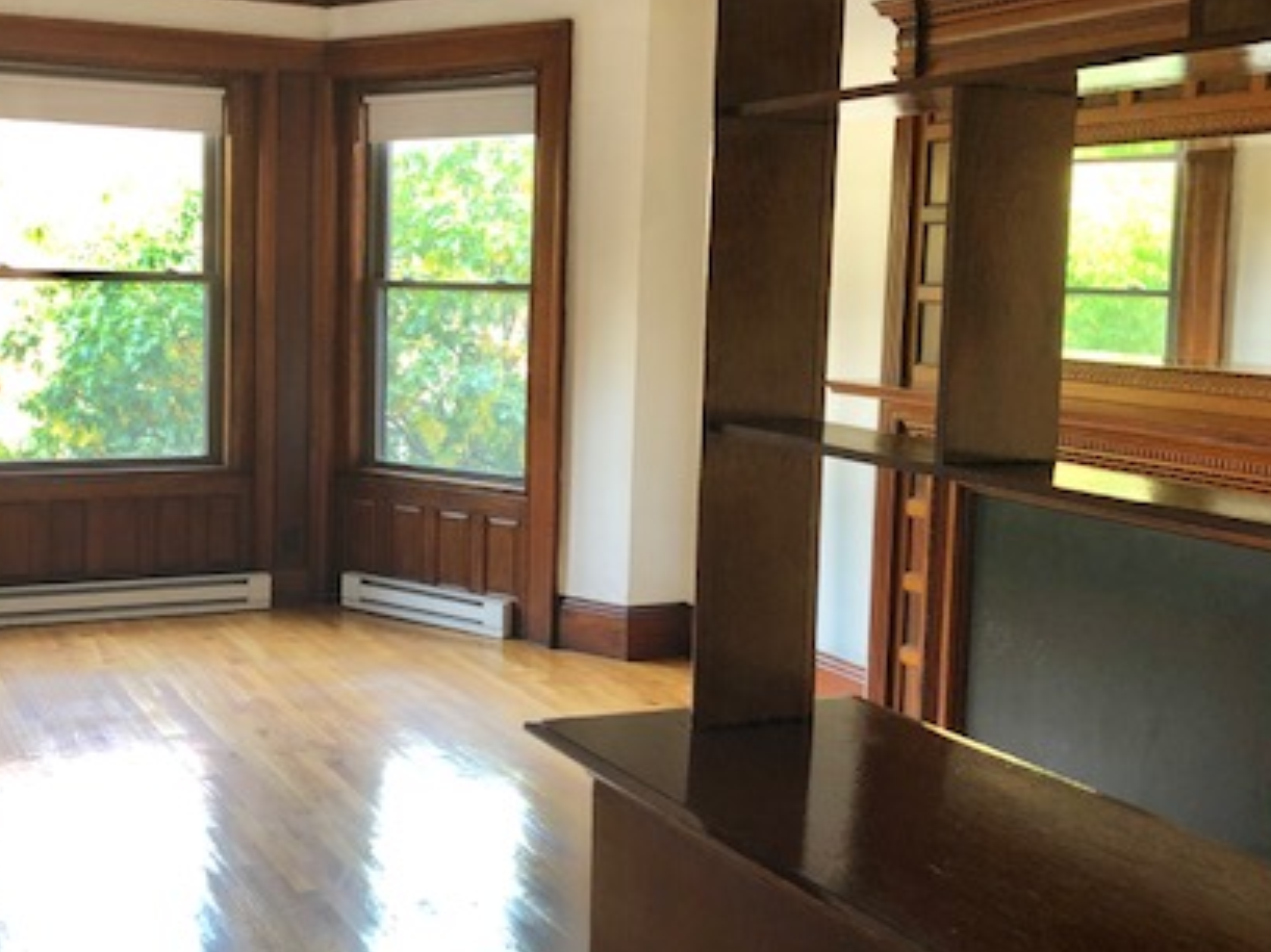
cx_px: 453
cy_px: 440
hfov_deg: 42.5
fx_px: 1615
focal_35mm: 44
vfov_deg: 32.8
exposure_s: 1/24
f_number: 1.8
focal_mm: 3.99
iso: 40
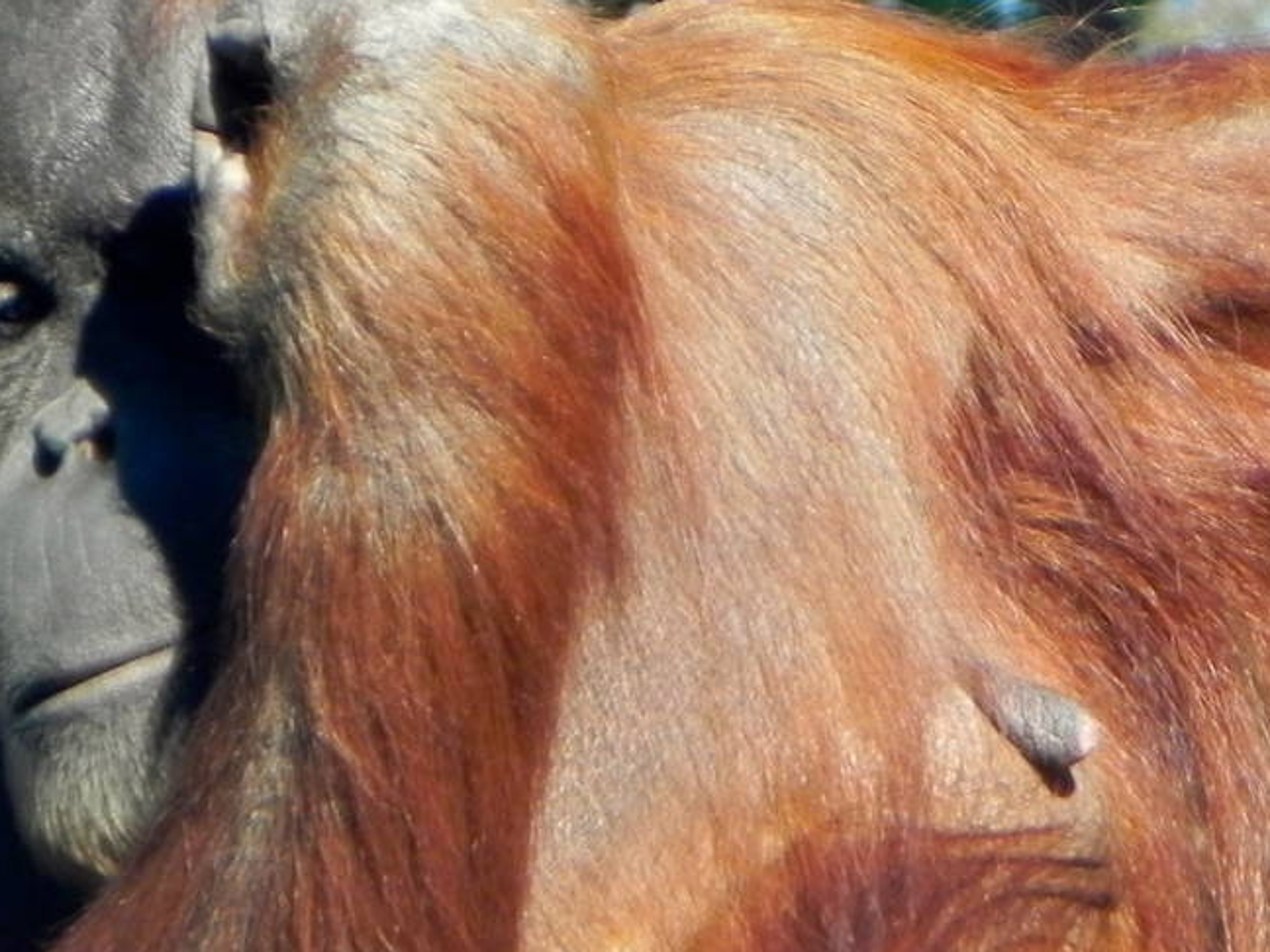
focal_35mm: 1049
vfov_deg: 1.4
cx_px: 1123
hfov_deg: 1.9
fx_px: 38486
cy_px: 1017
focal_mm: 75.7
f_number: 5
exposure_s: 1/221
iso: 160
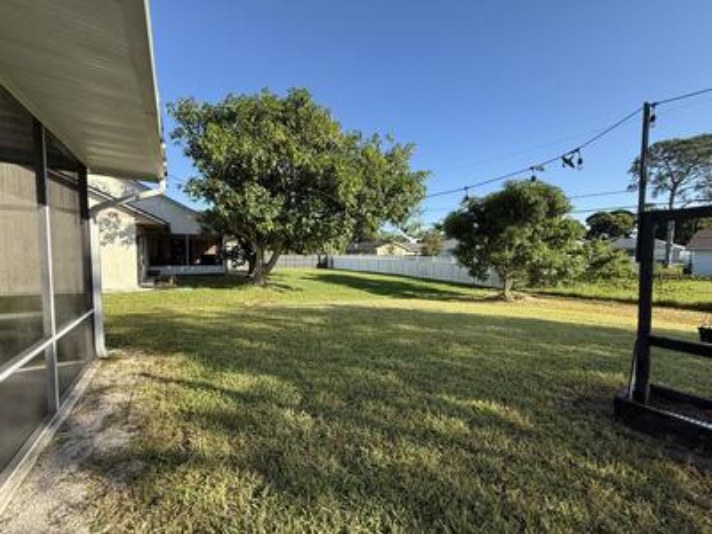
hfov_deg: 102.1
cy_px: 267
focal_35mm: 14
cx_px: 356
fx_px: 288
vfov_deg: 85.7
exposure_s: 1/686
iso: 50
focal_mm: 2.22
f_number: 2.2
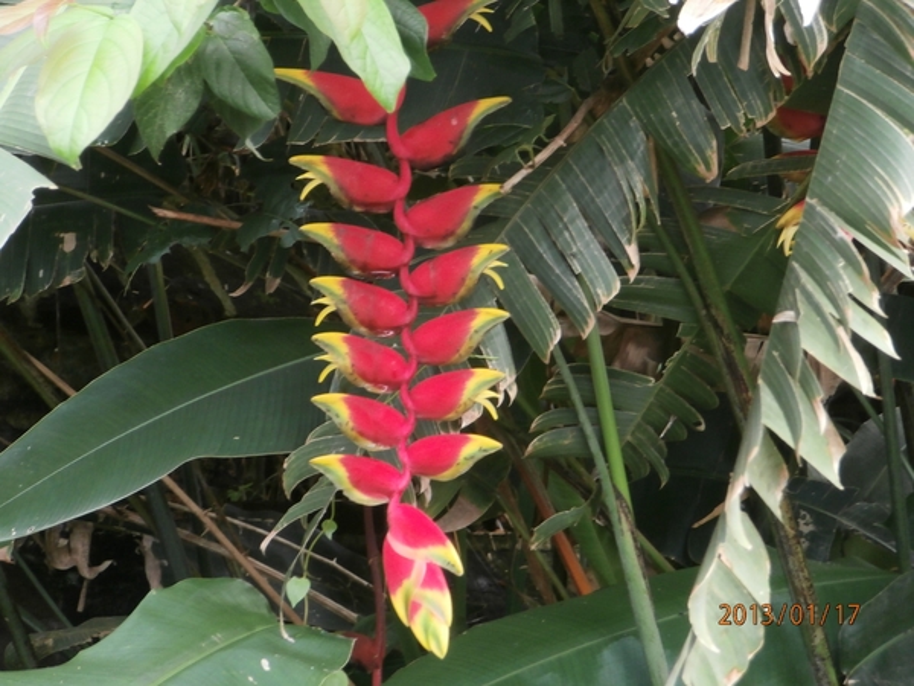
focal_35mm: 166
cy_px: 343
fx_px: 4383
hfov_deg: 11.9
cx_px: 457
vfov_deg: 8.9
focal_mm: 29.39
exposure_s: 1/50
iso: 200
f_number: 5.8
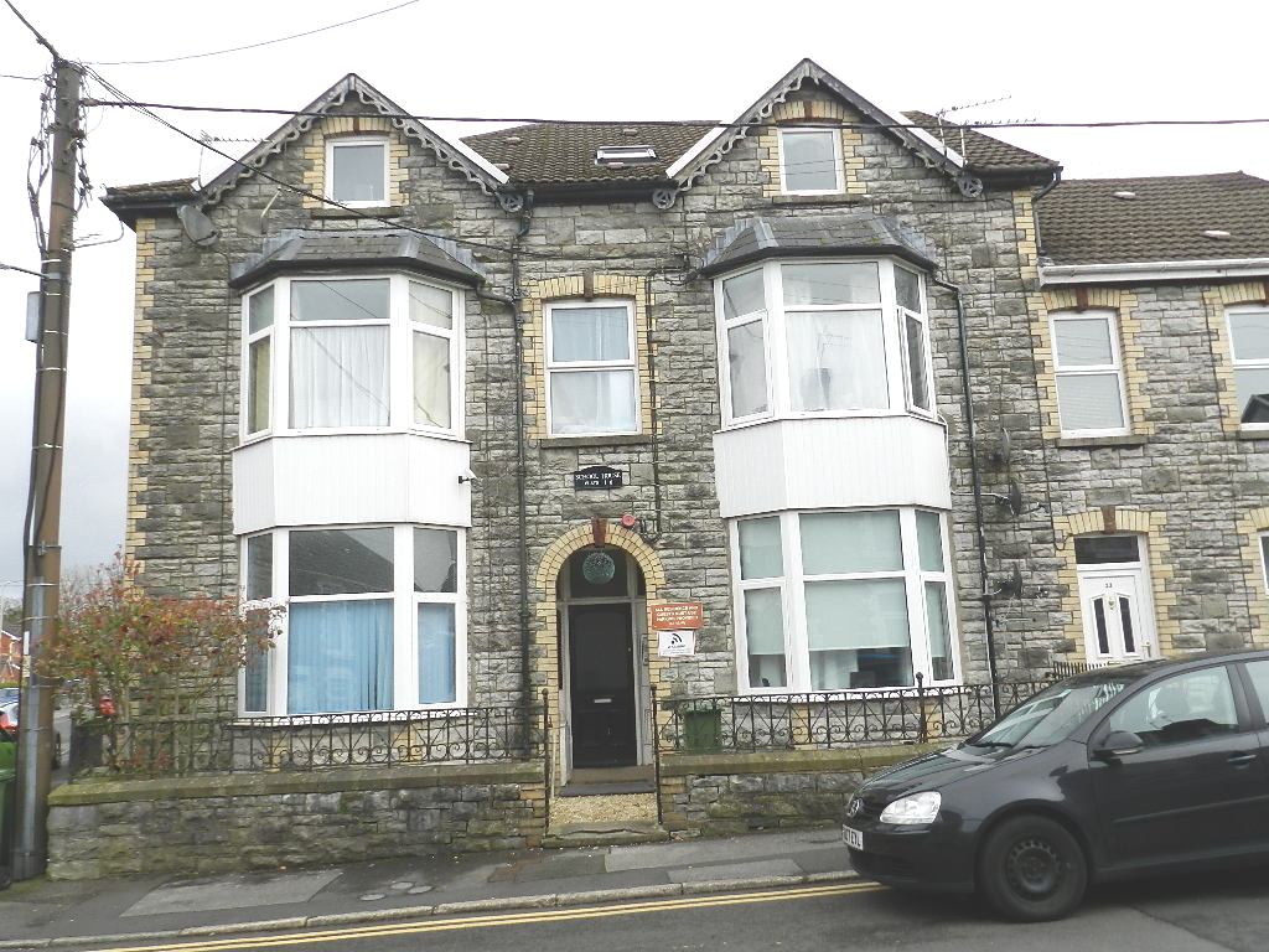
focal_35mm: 28
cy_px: 476
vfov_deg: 49.7
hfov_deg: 63.4
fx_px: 1026
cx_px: 634
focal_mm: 5
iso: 160
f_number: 3.6
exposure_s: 1/640
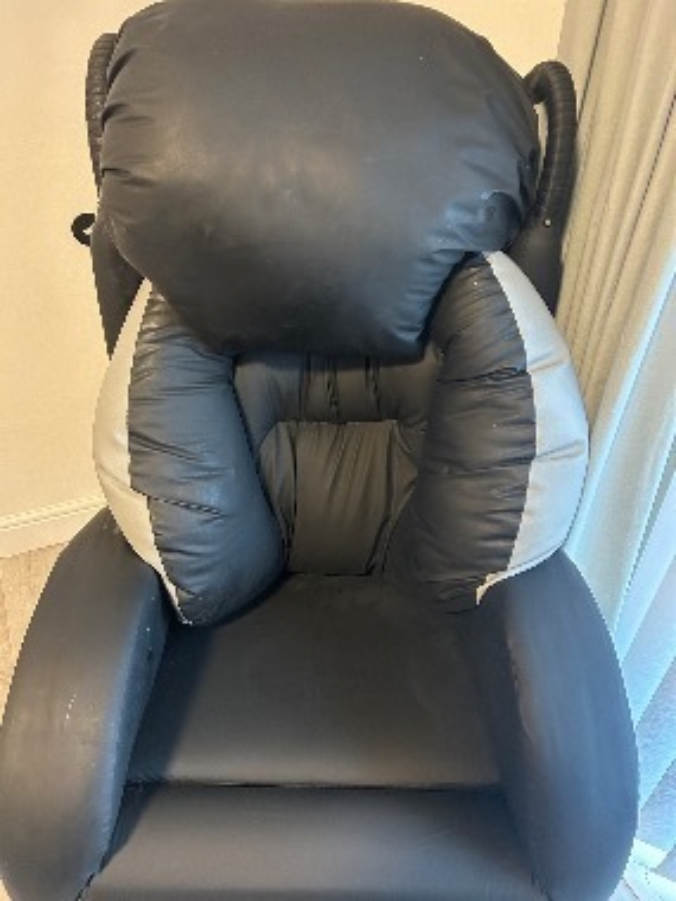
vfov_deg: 67.3
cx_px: 338
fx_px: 677
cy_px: 450
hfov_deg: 53.1
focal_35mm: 26
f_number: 1.5
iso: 500
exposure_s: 1/33
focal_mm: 5.7
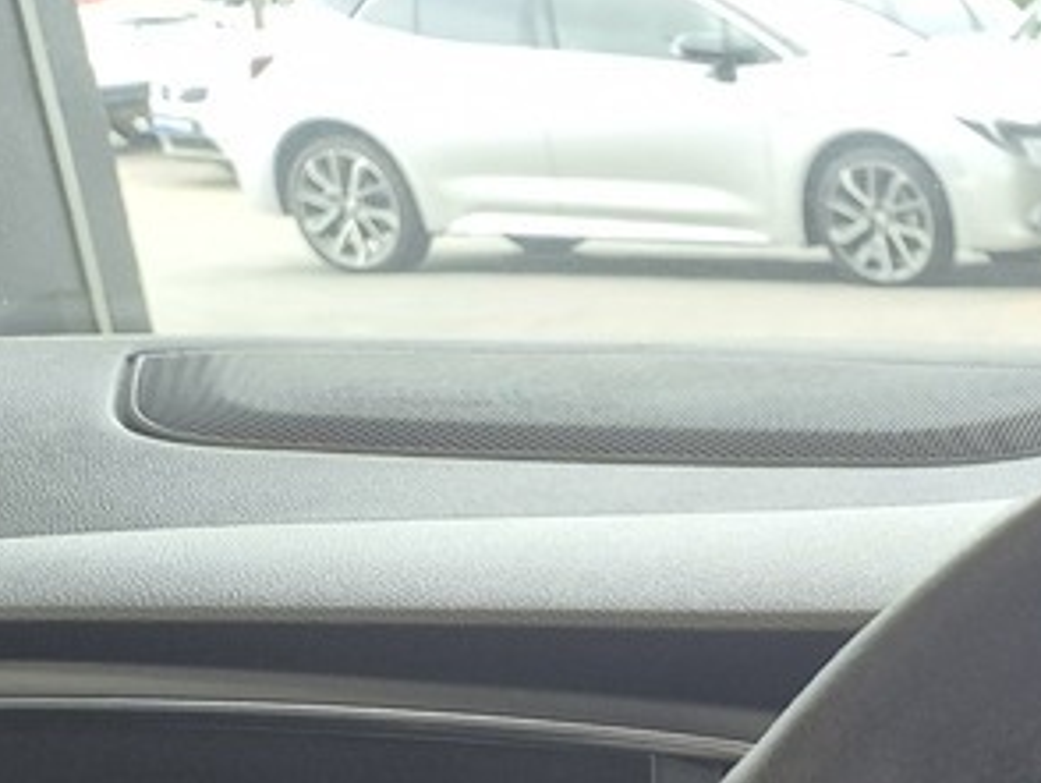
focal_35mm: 80
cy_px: 1212
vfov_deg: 16.6
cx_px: 1689
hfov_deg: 20.0
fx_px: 2408
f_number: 1.8
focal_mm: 5.4
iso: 500
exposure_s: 1/100
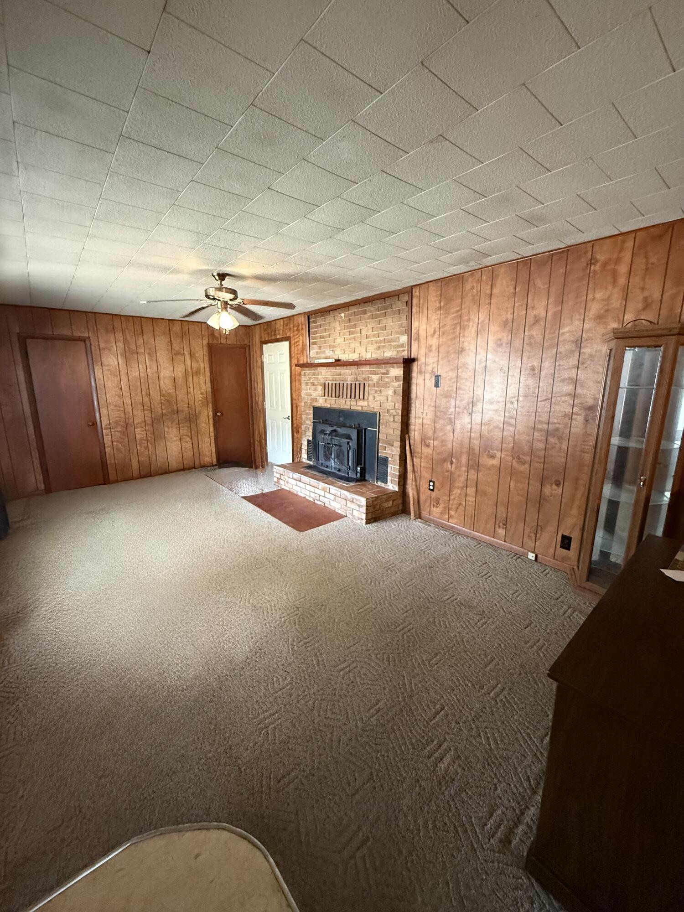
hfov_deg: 85.7
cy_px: 456
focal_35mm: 14
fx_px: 369
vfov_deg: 102.1
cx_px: 342
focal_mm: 2.22
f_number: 2.2
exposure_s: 1/60
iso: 800
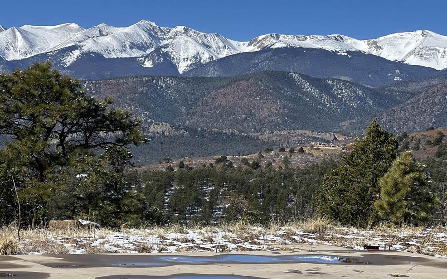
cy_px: 164
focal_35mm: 106
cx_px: 210
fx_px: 1291
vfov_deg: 12.3
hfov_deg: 19.6
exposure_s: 1/874
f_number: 2.8
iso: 32
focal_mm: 9
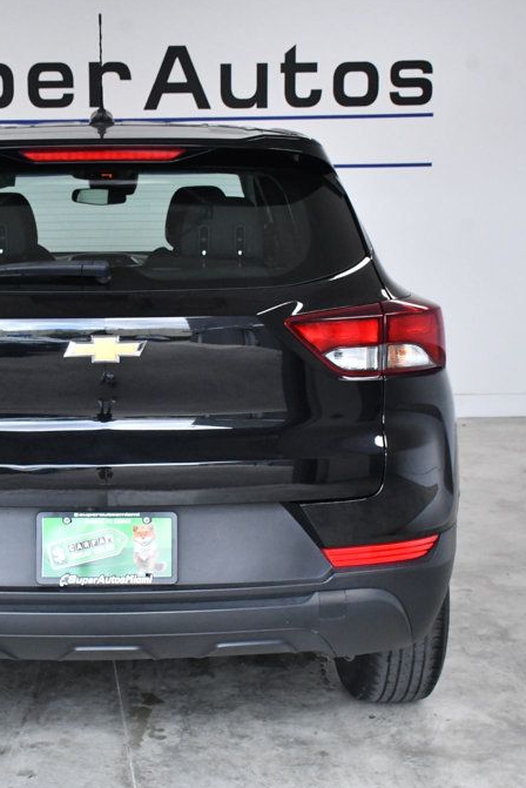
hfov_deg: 22.0
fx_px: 1335
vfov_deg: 32.9
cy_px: 396
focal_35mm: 61
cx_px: 114
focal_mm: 27
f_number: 9
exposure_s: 1/320
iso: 2500
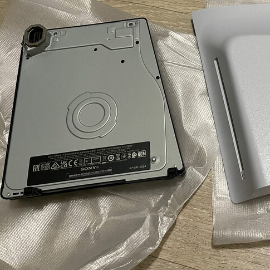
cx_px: 234
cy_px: 105
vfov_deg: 40.7
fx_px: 362
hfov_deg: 38.6
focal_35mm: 41
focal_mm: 5.1
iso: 400
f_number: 1.6
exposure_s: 1/60
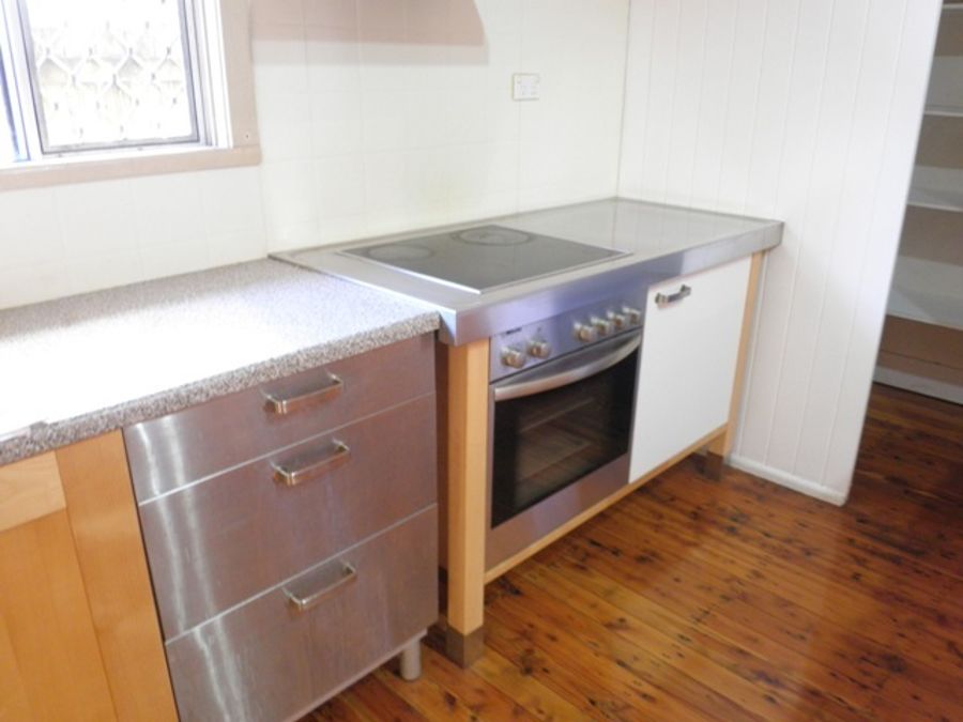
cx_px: 482
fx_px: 723
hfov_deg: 67.3
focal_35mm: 26
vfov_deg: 53.1
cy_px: 361
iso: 160
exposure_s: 1/4
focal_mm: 4.7
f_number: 2.8
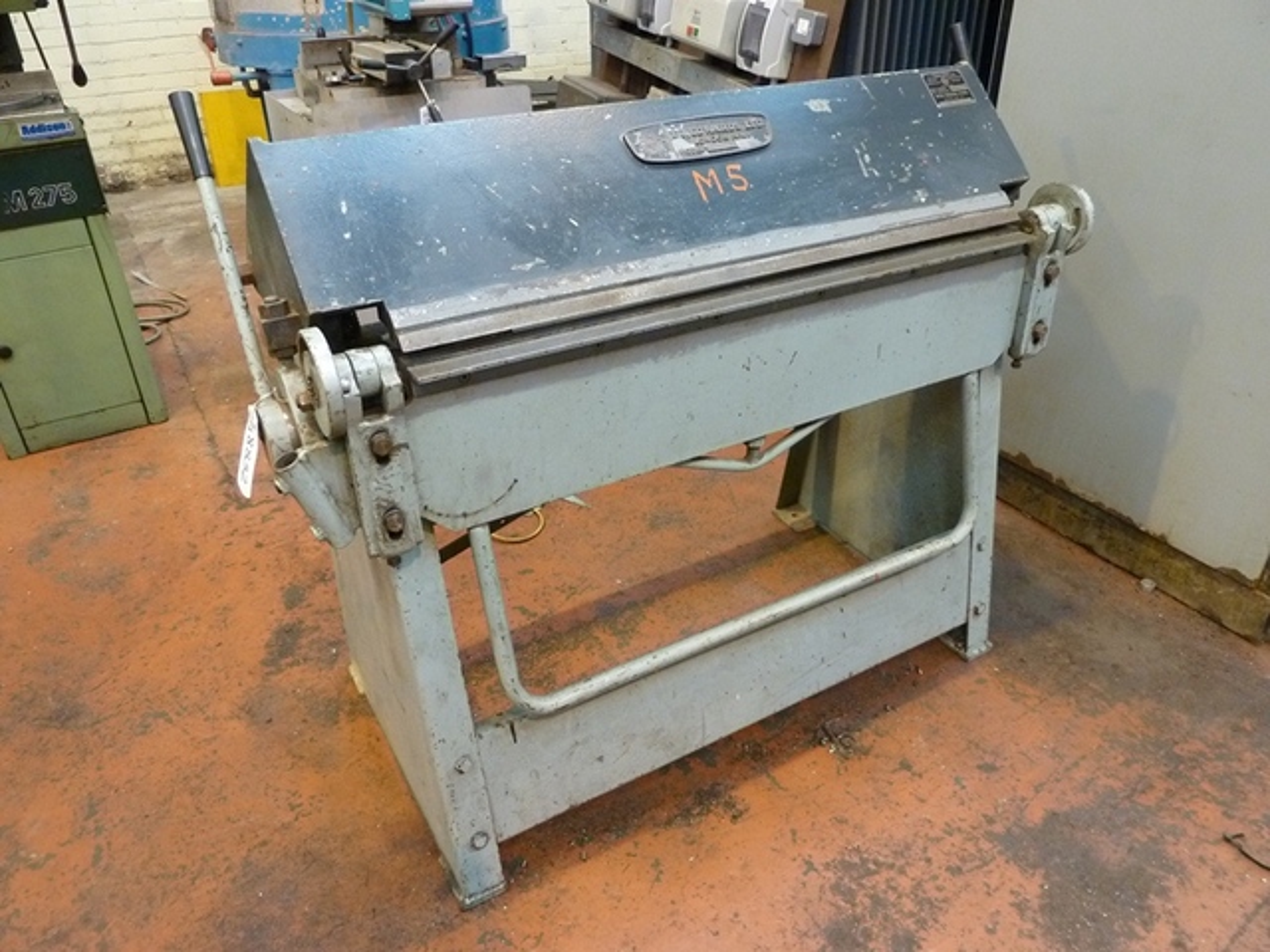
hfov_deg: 69.4
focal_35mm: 25
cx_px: 635
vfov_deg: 54.9
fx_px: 917
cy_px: 476
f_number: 3.3
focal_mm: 4.1
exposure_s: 1/10
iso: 400
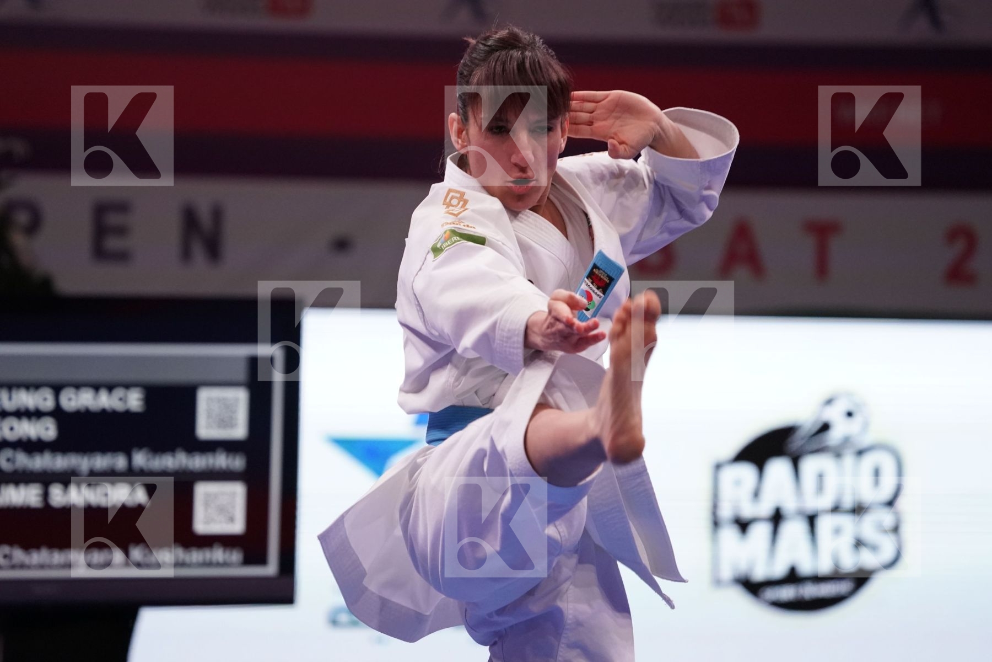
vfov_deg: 5.5
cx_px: 496
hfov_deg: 8.2
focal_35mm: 250
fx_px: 6888
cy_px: 331
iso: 5000
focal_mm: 250
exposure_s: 1/500
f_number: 5.6
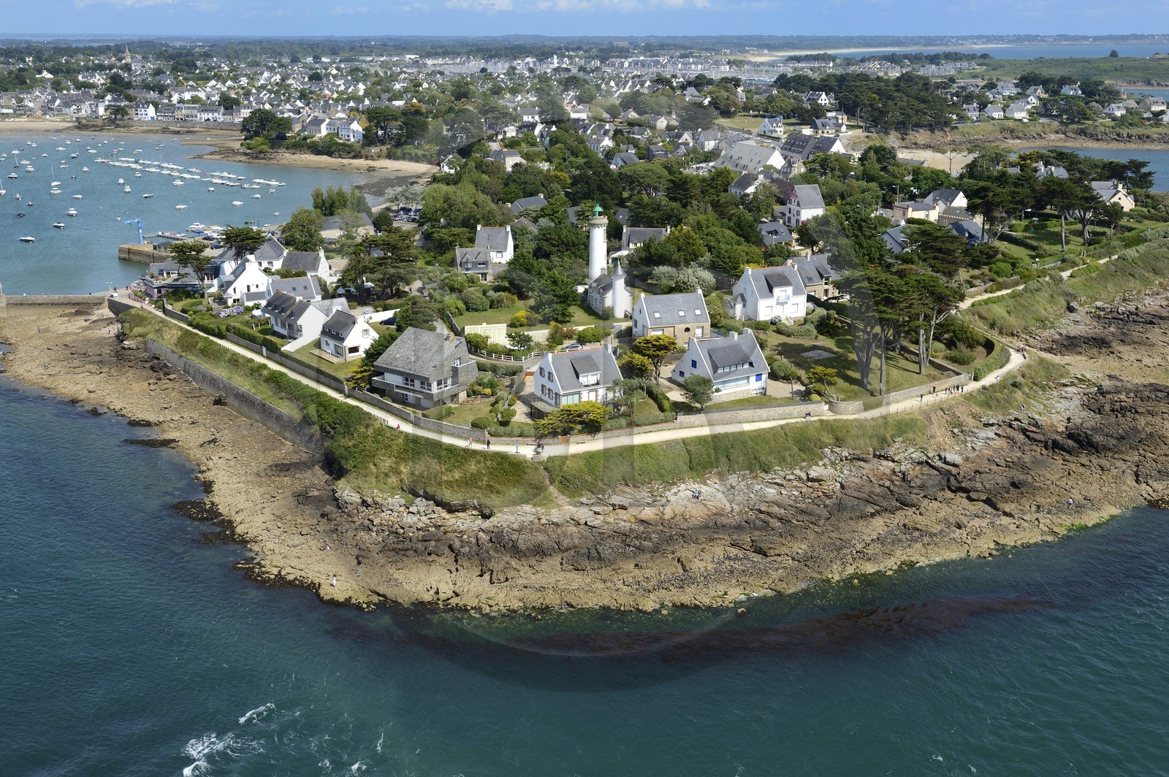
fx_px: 1103
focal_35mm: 34
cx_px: 584
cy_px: 388
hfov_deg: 55.8
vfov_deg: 38.8
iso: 400
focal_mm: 34
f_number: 7.1
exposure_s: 1/1000
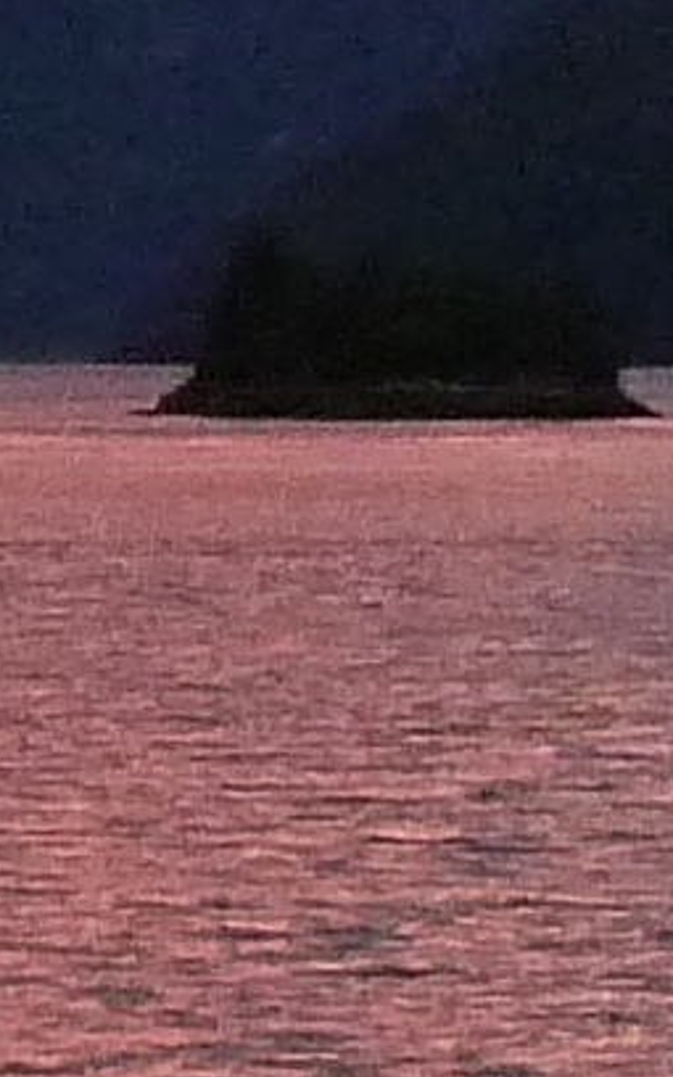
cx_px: -908
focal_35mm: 393
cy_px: -525
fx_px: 11533
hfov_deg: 3.3
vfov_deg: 5.3
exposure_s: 1/50
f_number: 3.1
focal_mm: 6.3
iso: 400
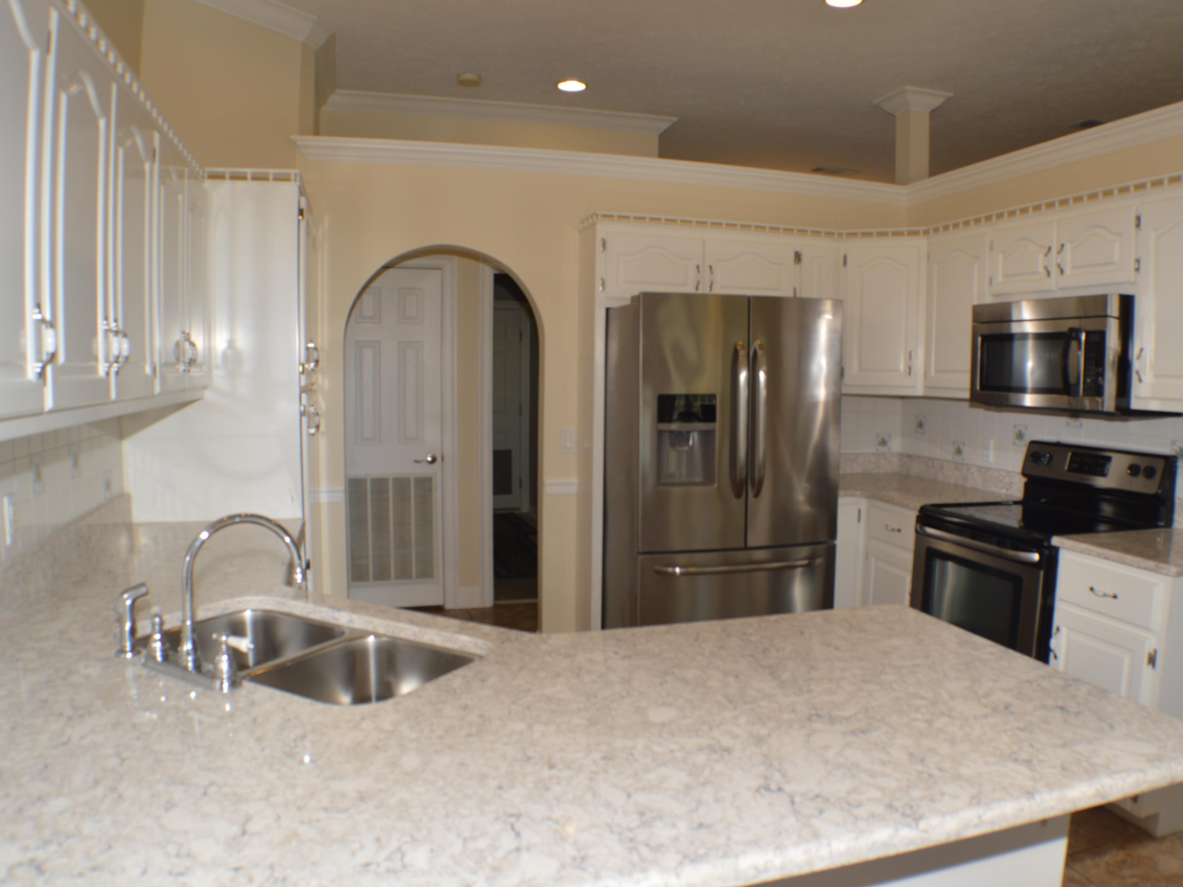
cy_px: 449
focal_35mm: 30
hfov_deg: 59.9
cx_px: 636
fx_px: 1025
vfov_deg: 46.8
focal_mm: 18
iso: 100
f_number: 6.3
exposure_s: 1/60
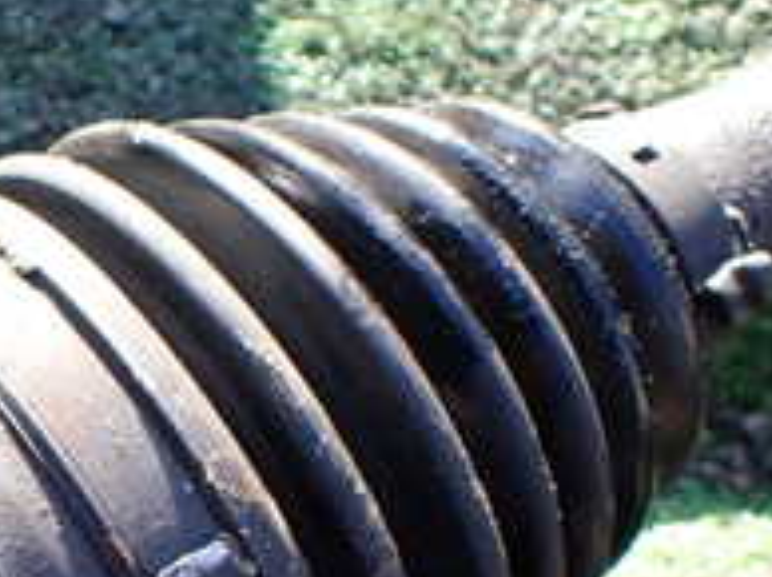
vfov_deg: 15.5
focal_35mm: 93
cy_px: 625
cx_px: -287
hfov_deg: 19.2
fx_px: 2072
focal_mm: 5.4
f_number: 2.3
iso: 100
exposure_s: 1/160
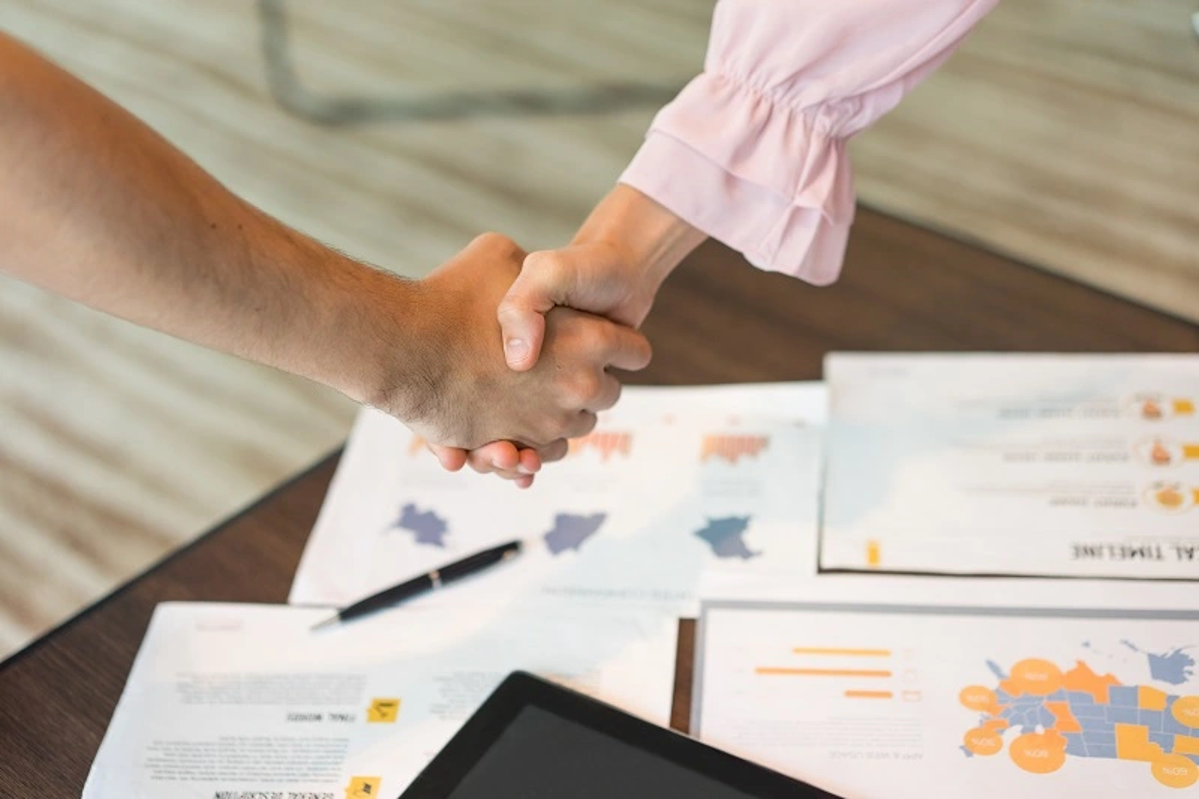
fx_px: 1831
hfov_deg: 36.3
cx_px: 600
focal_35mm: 55
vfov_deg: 24.6
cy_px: 400
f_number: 2.2
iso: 200
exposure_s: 1/320
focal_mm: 55
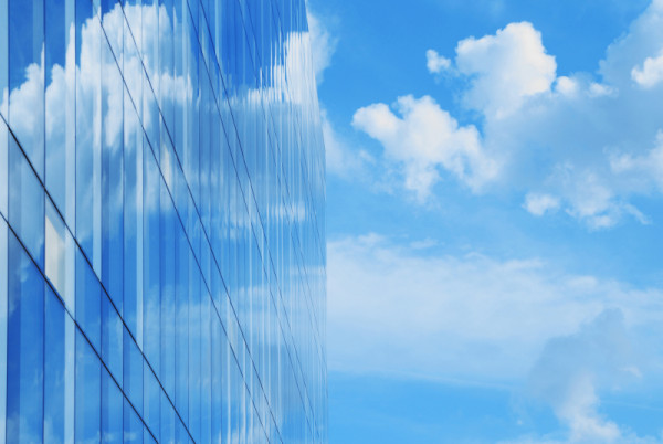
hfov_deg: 20.9
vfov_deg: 14.1
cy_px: 222
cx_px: 332
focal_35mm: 98
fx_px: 1798
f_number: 4.8
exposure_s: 1/1250
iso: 100
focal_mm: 65
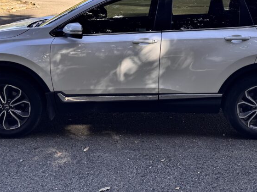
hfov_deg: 42.8
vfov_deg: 32.5
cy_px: 57
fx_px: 327
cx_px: 148
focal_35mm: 44
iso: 80
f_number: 1.78
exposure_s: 1/723
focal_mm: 6.76
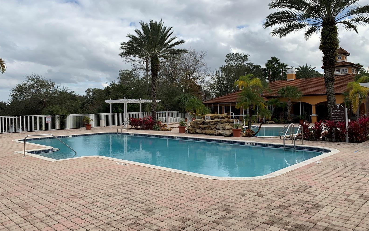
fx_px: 282
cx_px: 186
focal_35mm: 28
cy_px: 96
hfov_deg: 66.5
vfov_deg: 44.4
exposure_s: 1/2545
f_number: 1.8
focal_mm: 4.25
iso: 25
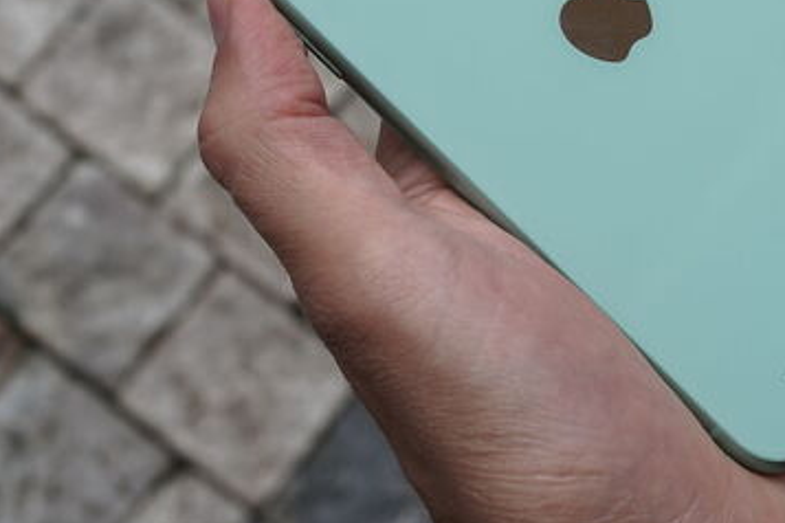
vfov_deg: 9.2
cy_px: -13
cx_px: 611
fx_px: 3227
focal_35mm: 148
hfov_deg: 13.8
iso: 250
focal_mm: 55
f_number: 7.1
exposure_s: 1/250
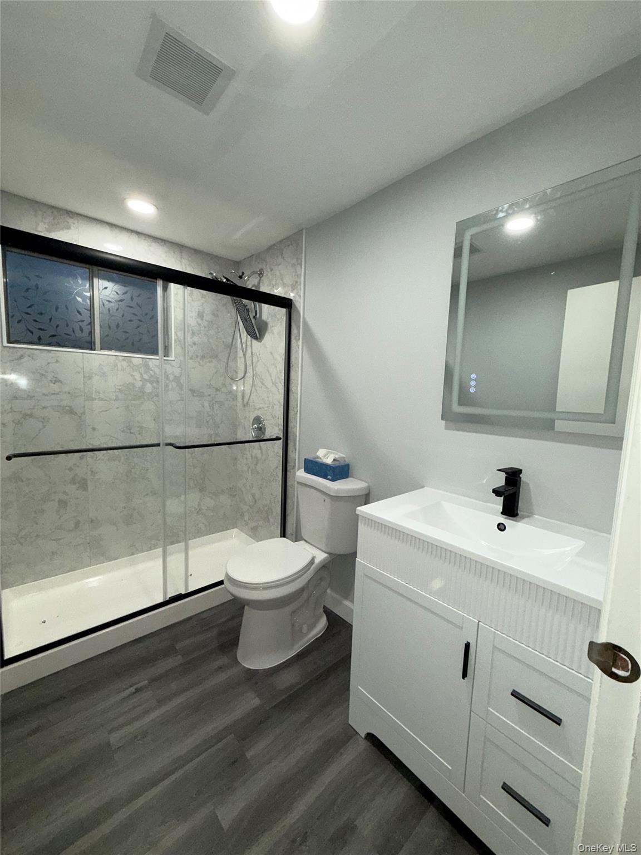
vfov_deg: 102.1
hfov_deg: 85.7
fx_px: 346
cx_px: 320
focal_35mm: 14
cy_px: 428
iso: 125
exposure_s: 1/120
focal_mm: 2.22
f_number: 2.2
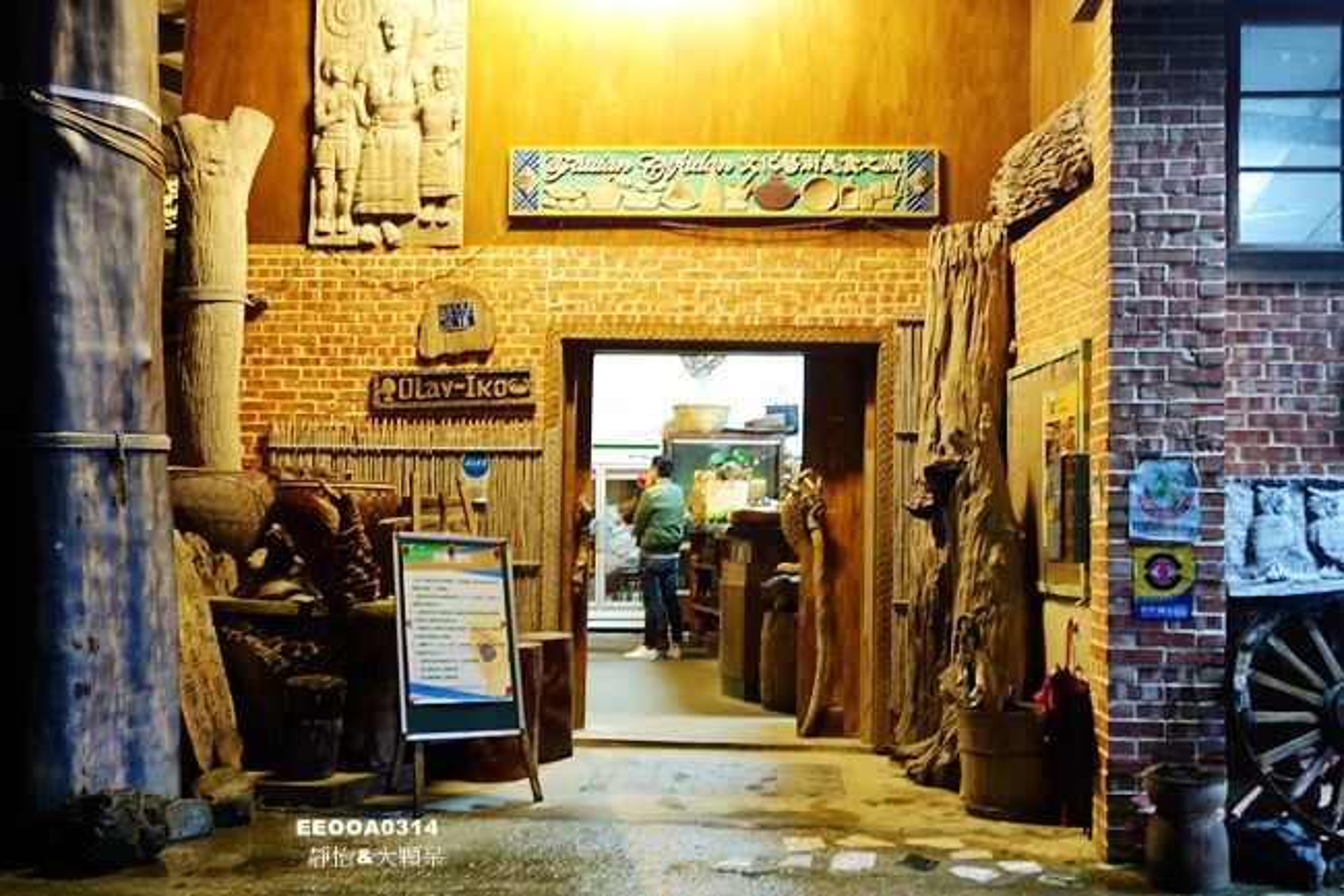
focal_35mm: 36
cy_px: 448
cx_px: 672
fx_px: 1344
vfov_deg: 36.9
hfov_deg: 53.1
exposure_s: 1/8
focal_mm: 13.34
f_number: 2.8
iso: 800
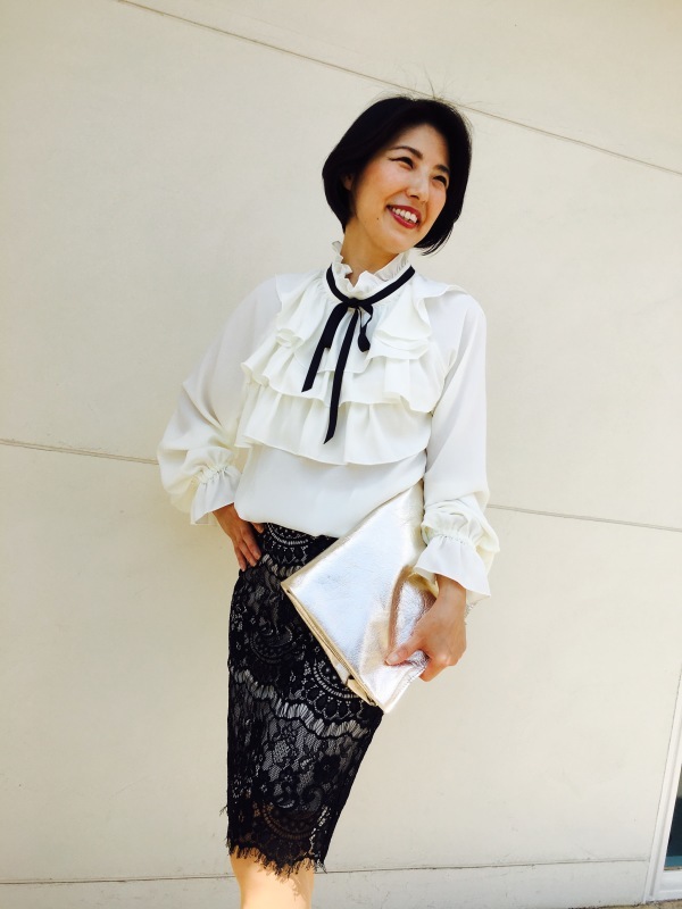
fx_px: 762
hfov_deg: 48.2
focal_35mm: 29
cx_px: 341
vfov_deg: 61.7
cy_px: 454
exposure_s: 1/739
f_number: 2.2
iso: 25
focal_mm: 4.15
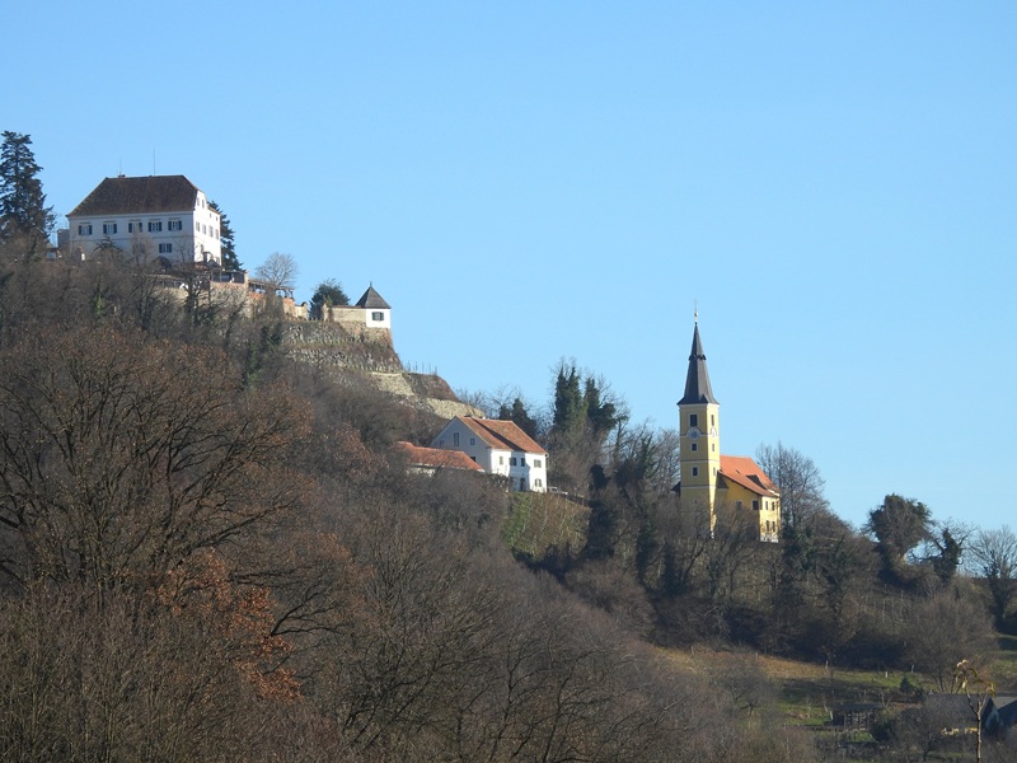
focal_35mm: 240
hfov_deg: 8.2
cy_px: 382
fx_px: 7051
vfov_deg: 6.2
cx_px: 508
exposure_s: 1/800
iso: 100
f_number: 4.5
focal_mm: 42.8
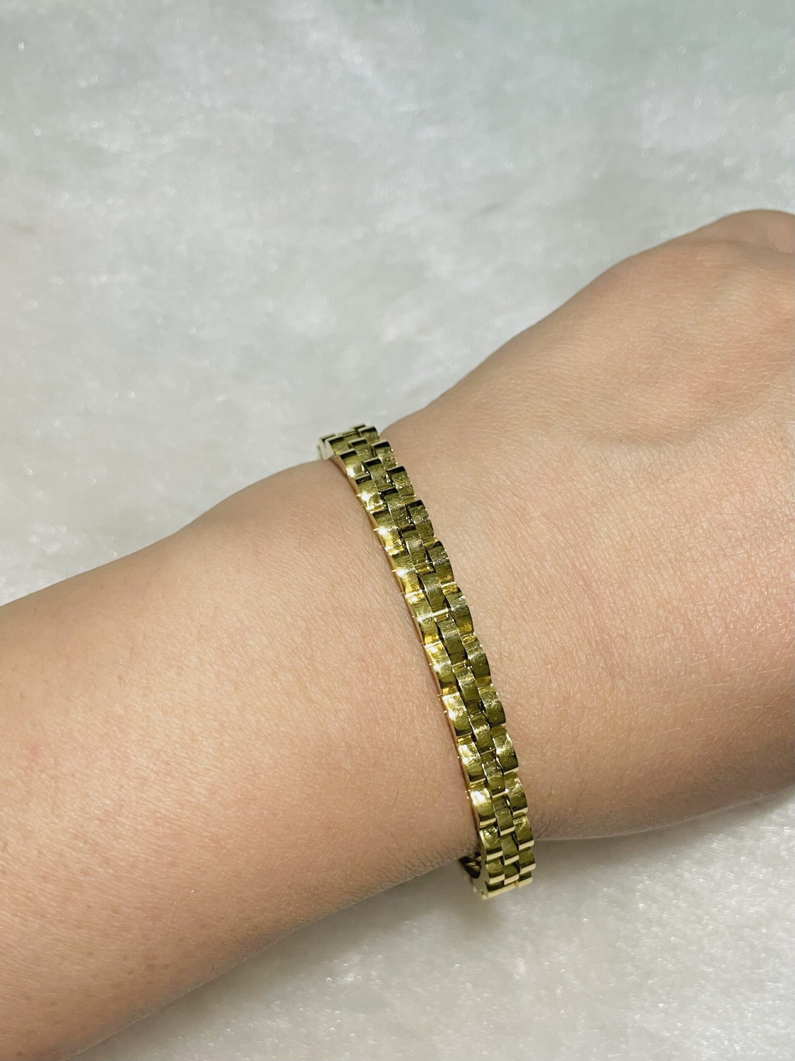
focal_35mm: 26
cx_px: 398
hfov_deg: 53.1
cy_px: 530
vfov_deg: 67.3
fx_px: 796
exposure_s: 1/50
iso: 125
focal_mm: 4.2
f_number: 1.6
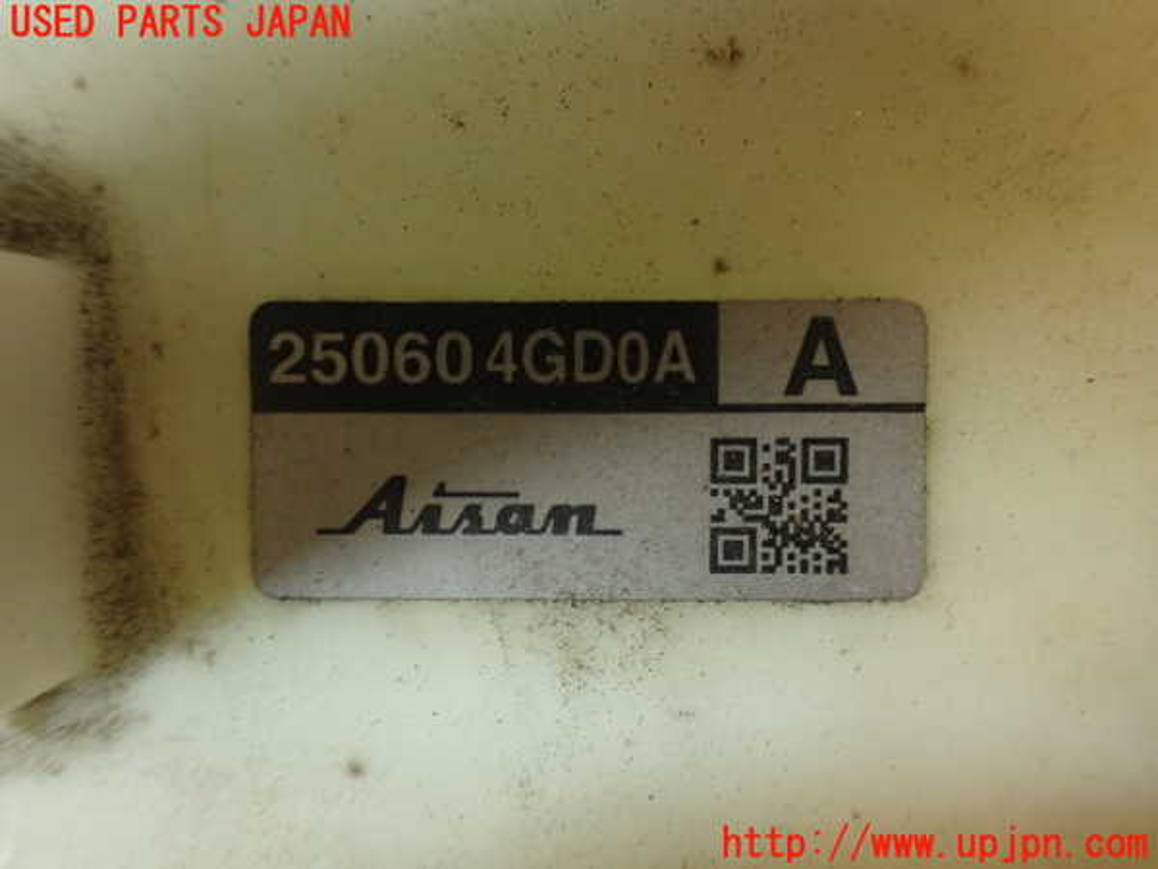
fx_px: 1070
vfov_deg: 44.2
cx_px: 579
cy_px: 434
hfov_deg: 56.8
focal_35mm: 32
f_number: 2.4
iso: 320
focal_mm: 5.79
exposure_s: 1/30
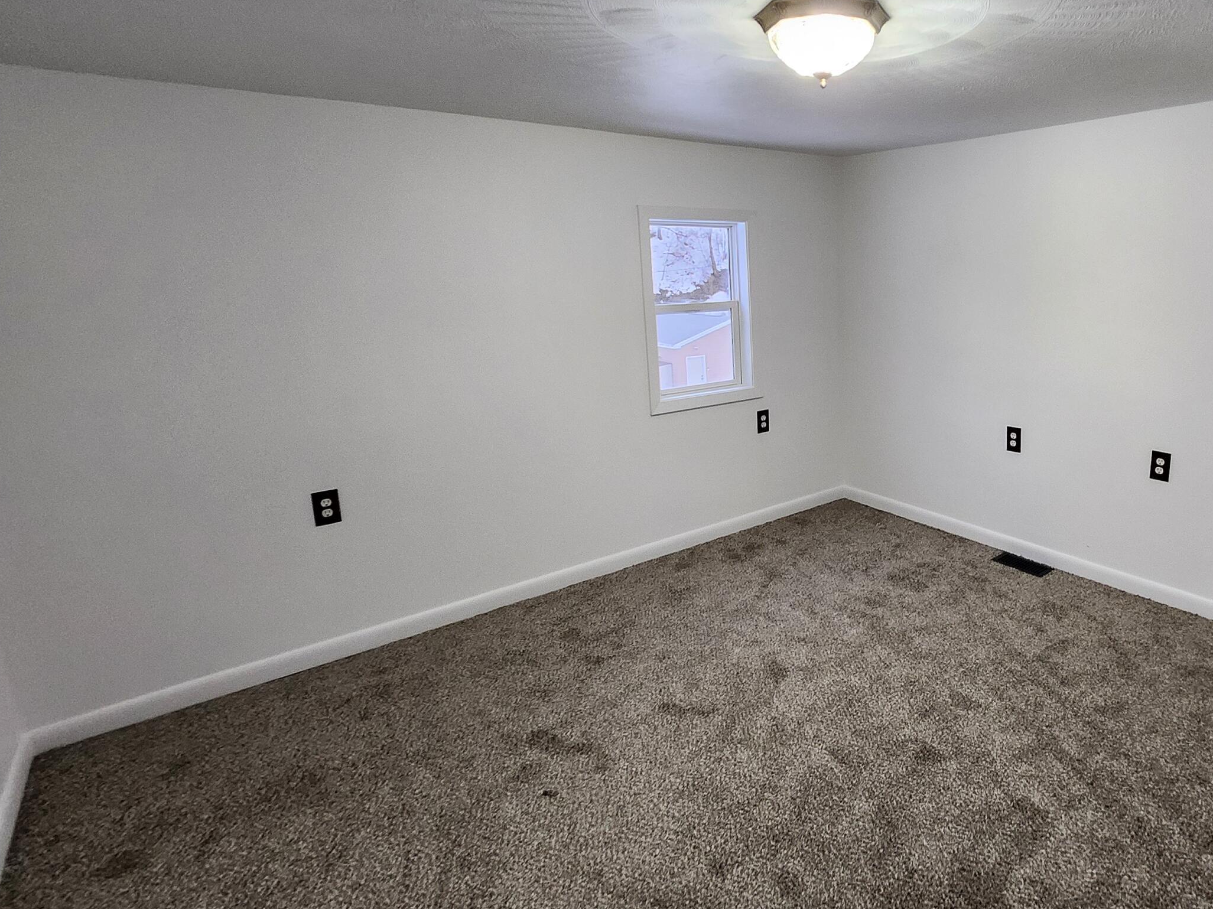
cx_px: 849
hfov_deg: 80.6
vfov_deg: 68.5
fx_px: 666
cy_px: 403
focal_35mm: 19
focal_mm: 1.7
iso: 320
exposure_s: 1/40
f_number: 2.2
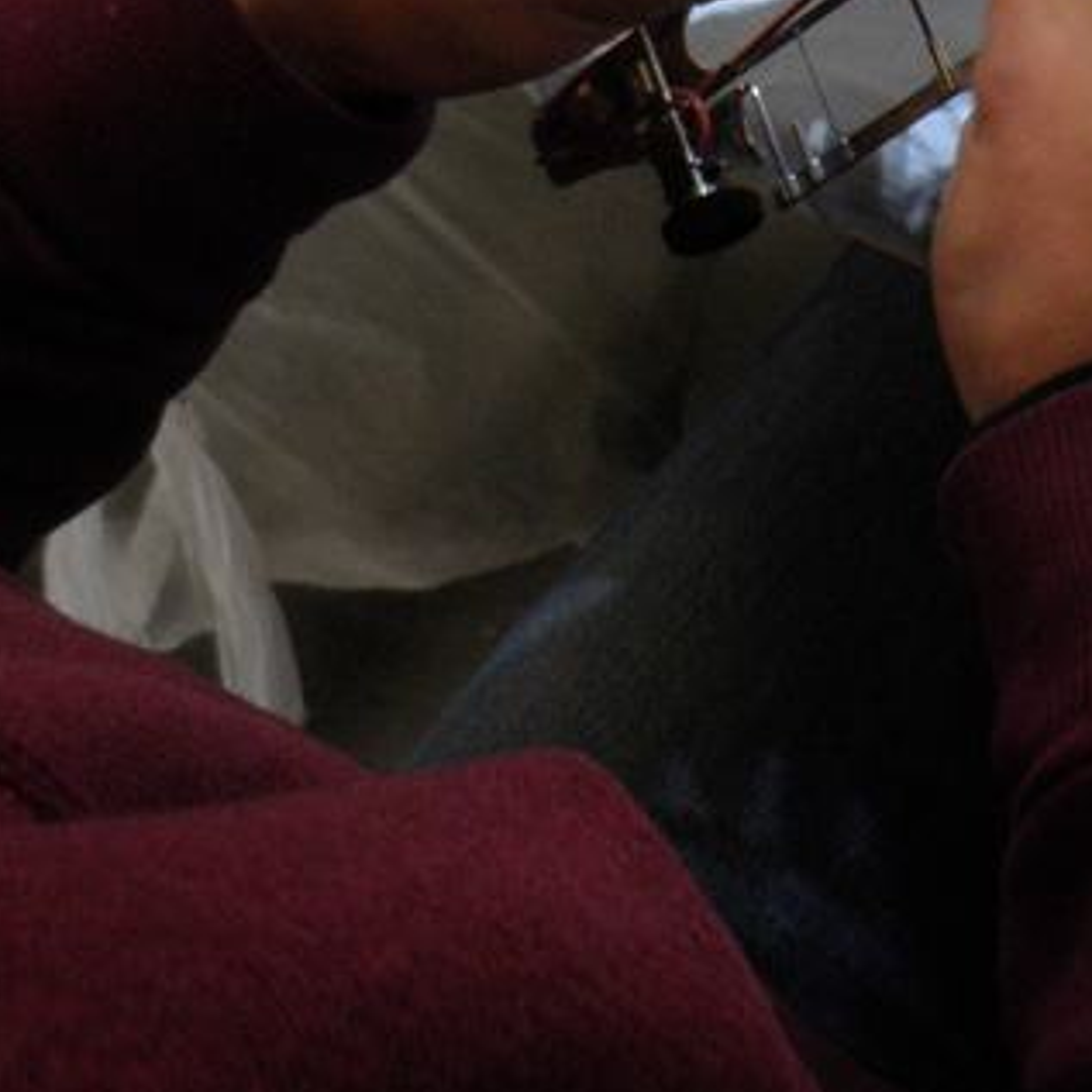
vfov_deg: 20.7
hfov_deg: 21.1
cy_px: -96
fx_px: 2855
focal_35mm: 80
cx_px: 1020
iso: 200
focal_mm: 5
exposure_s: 1/25
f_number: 3.2
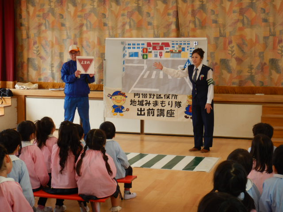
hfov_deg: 31.7
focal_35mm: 61
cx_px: 142
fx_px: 499
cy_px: 106
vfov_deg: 24.0
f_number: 4.4
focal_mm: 11
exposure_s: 1/50
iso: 125
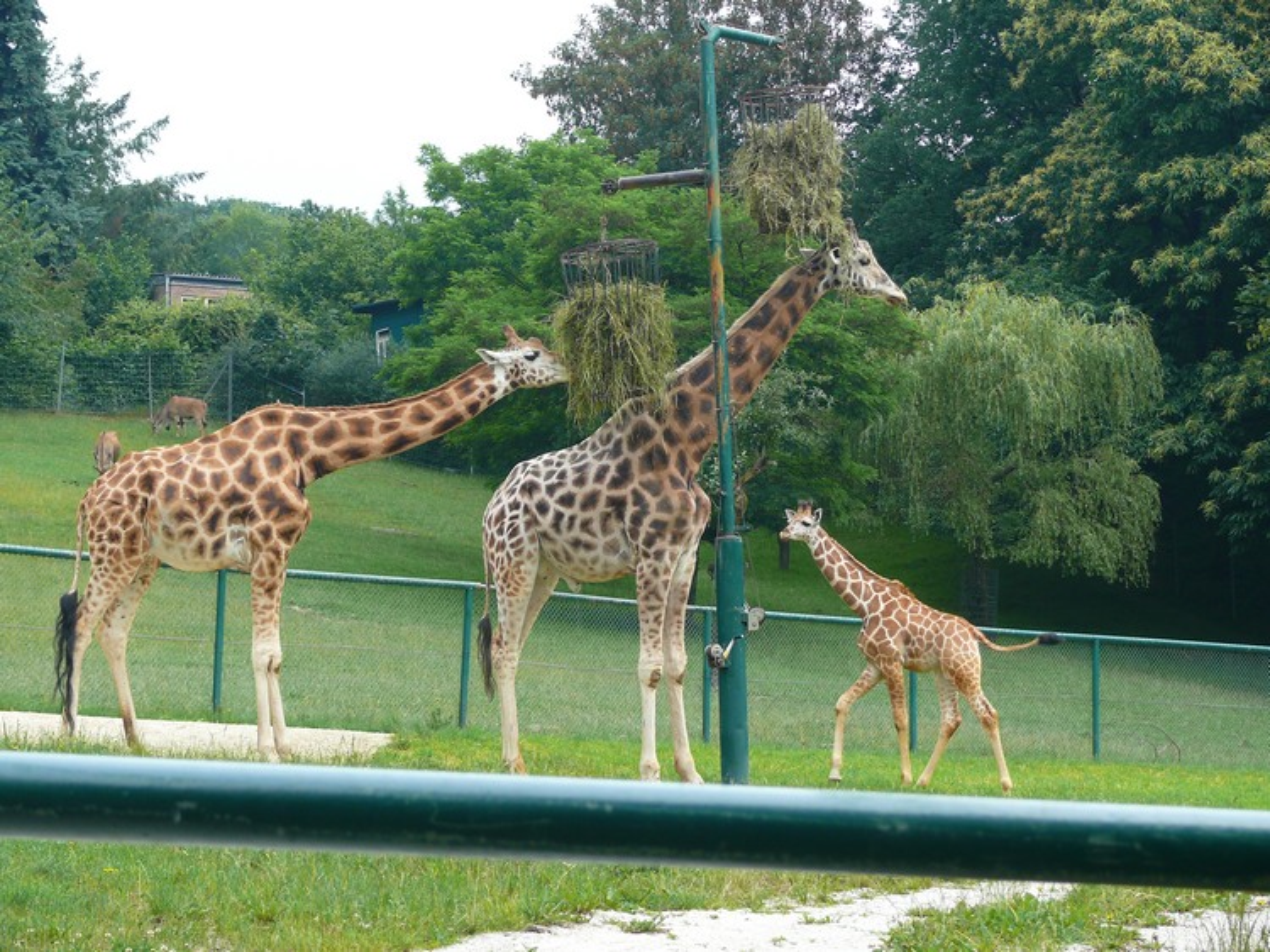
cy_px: 476
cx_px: 635
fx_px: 3448
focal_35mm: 94
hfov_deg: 20.9
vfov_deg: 15.7
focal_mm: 20
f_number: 4
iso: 100
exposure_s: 1/100
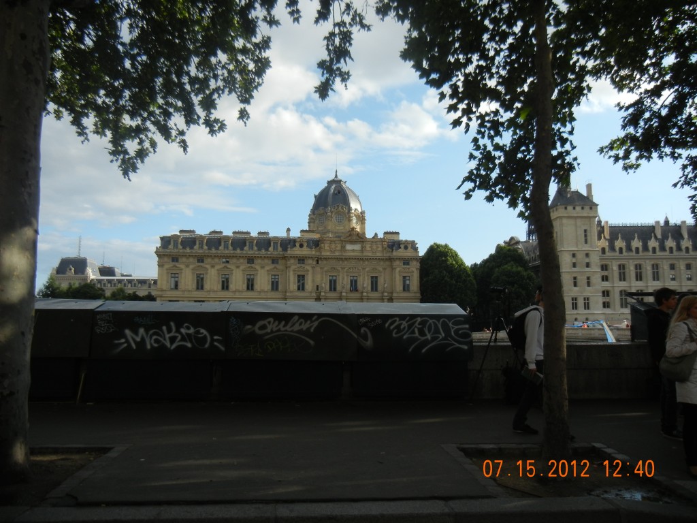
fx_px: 604
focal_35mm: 30
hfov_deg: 60.0
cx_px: 348
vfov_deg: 46.8
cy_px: 262
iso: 160
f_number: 7
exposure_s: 1/270
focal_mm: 5.4
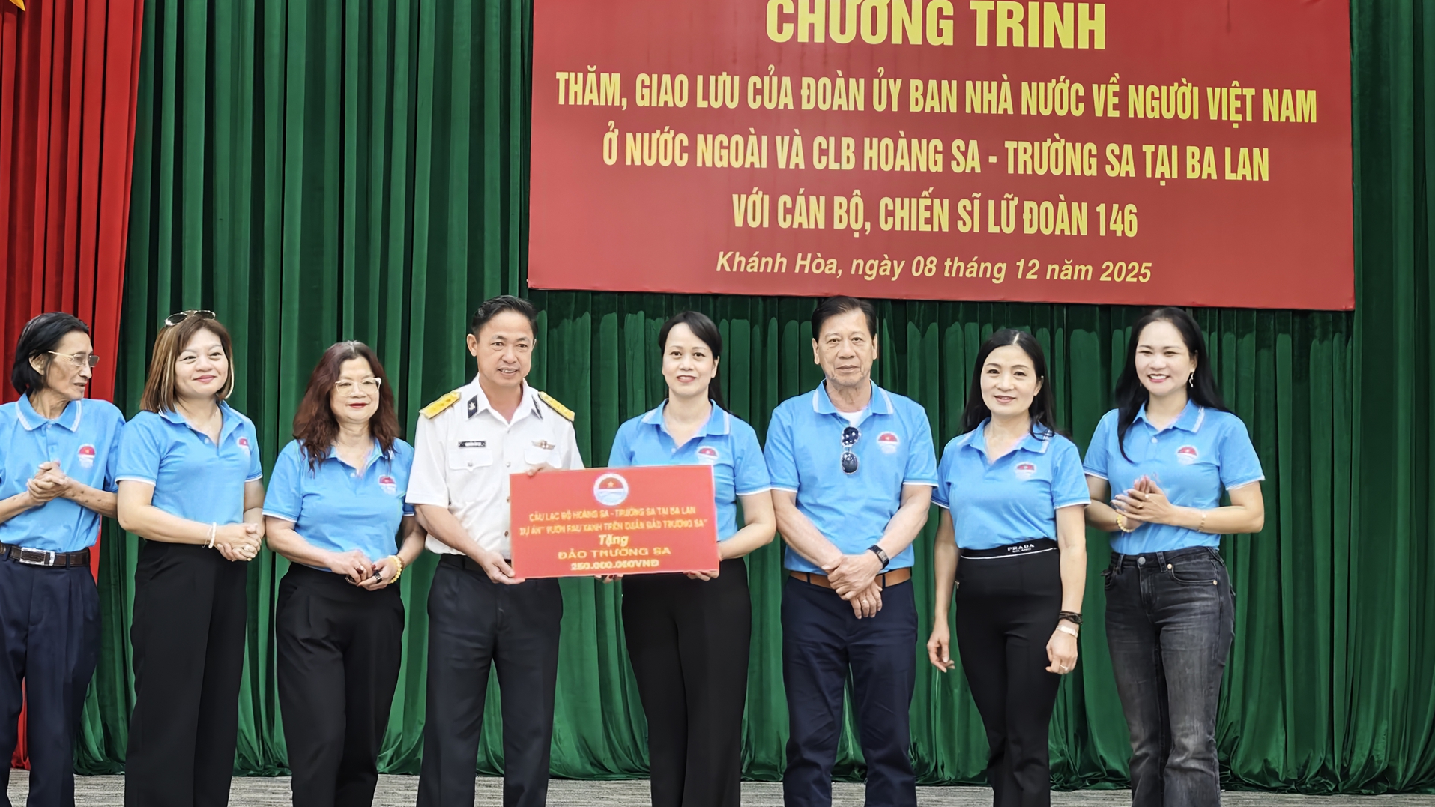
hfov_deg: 31.2
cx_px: 494
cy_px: 290
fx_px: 2549
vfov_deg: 18.0
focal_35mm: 67
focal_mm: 8.72
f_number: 1.63
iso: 1250
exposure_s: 1/33.3
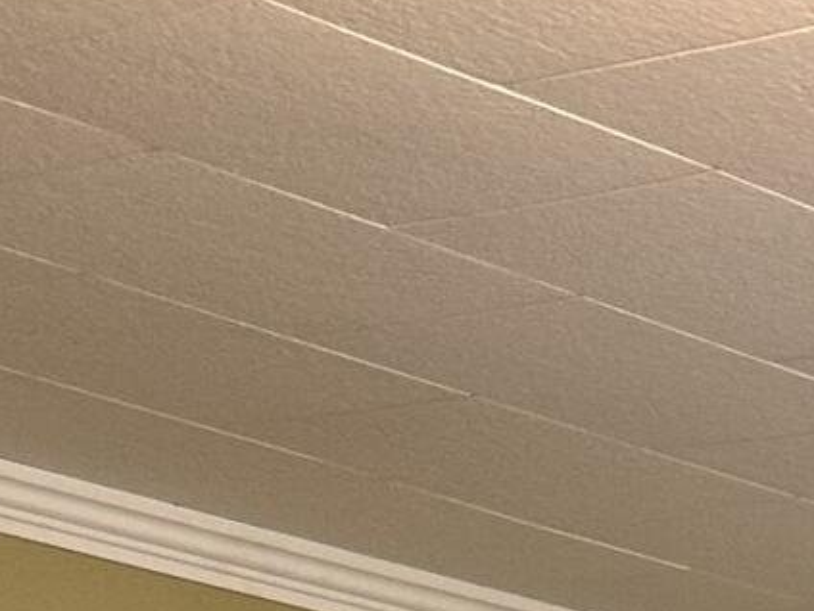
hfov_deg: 10.4
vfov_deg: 7.4
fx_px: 3998
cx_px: 1774
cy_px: 2012
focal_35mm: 170
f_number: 1.78
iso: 160
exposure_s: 1/60
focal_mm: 6.86
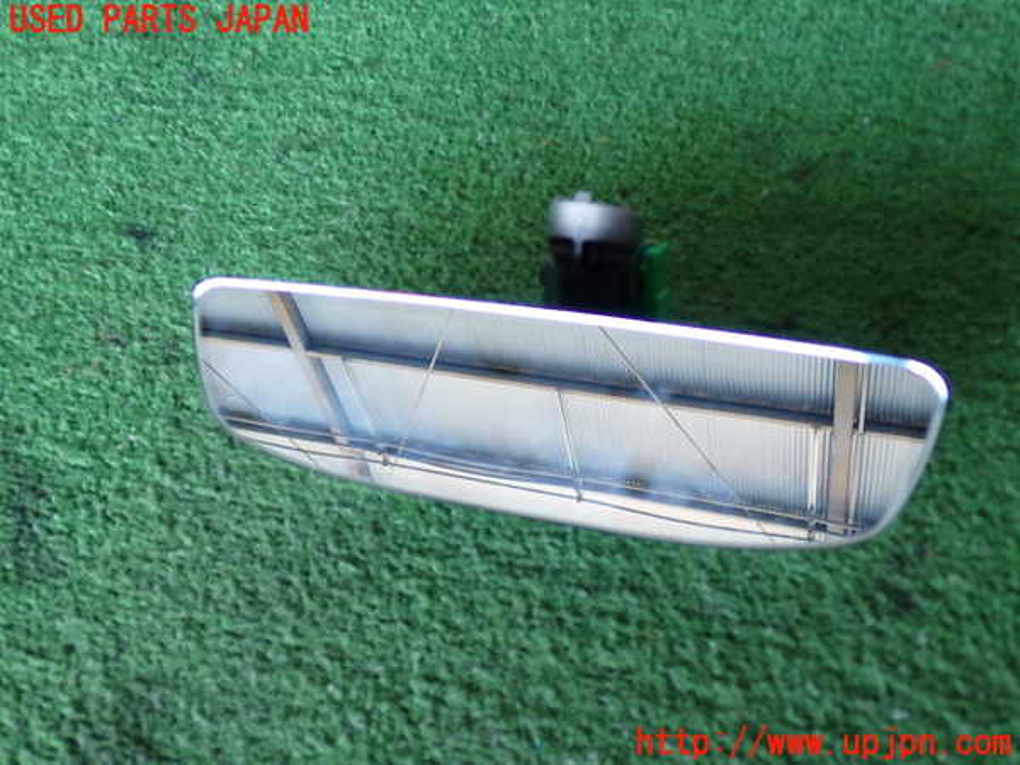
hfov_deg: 51.4
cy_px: 382
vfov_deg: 39.7
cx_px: 510
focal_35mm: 36
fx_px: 1061
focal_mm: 6.37
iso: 200
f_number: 2.5
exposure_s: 1/40
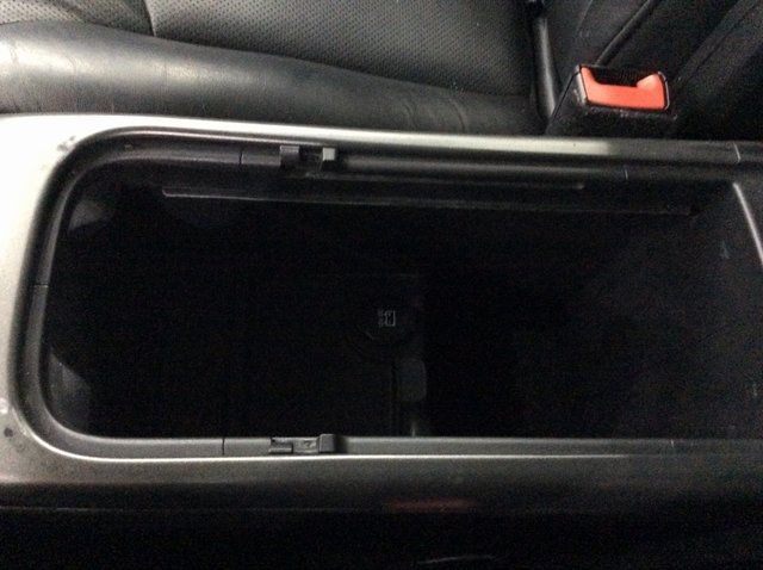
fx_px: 704
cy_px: 285
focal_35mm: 32
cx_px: 382
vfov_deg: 44.1
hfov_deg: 56.9
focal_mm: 3.3
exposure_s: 1/15
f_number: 2.4
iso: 800
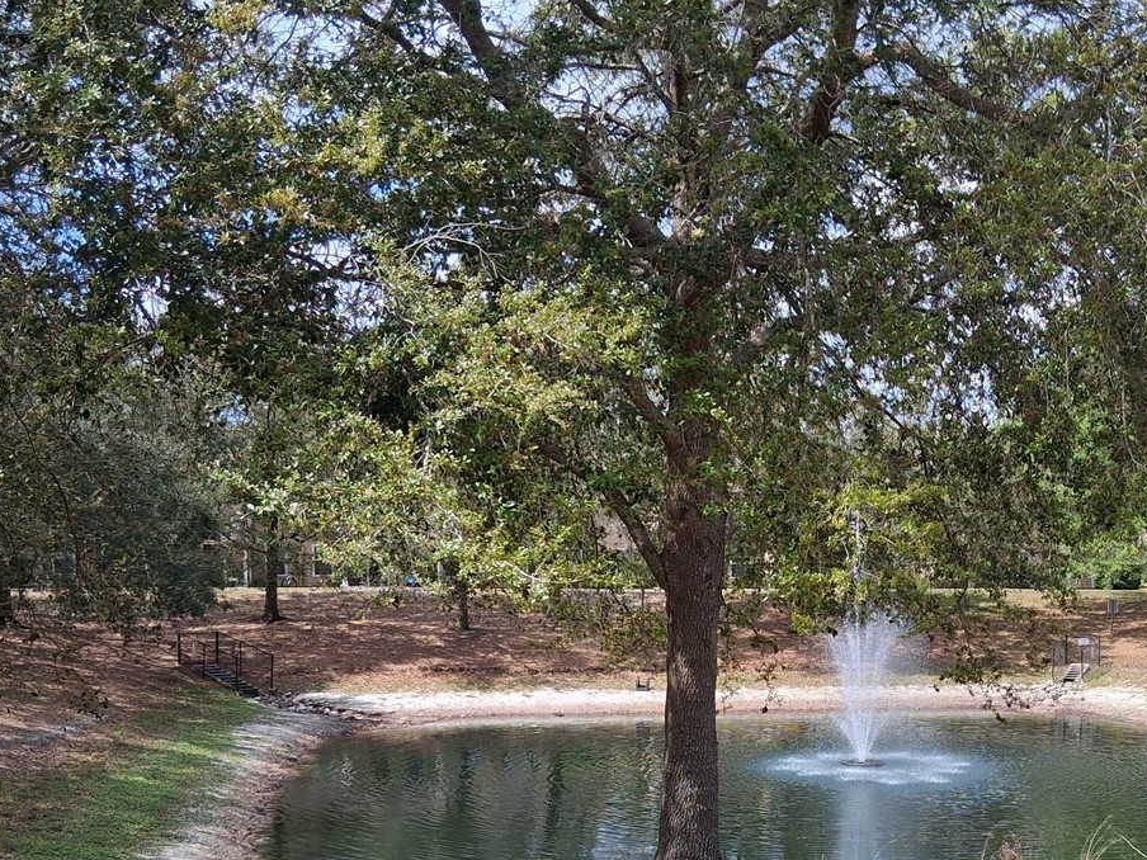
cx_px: 778
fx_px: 1524
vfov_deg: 30.8
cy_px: 677
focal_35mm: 46
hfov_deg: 40.7
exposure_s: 1/421
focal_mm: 3.98
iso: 25
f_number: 1.8
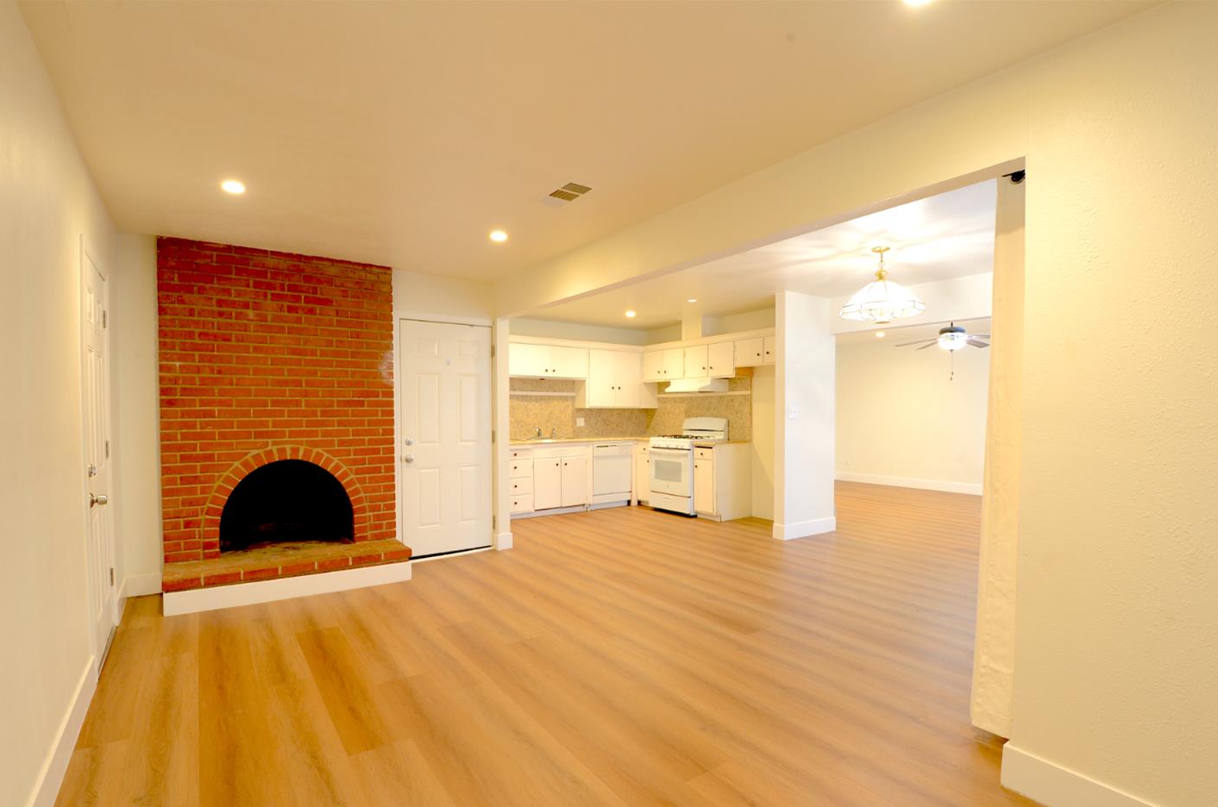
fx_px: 574
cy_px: 428
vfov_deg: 70.2
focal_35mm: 17
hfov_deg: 93.3
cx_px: 634
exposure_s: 1/2
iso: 250
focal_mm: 16
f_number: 8
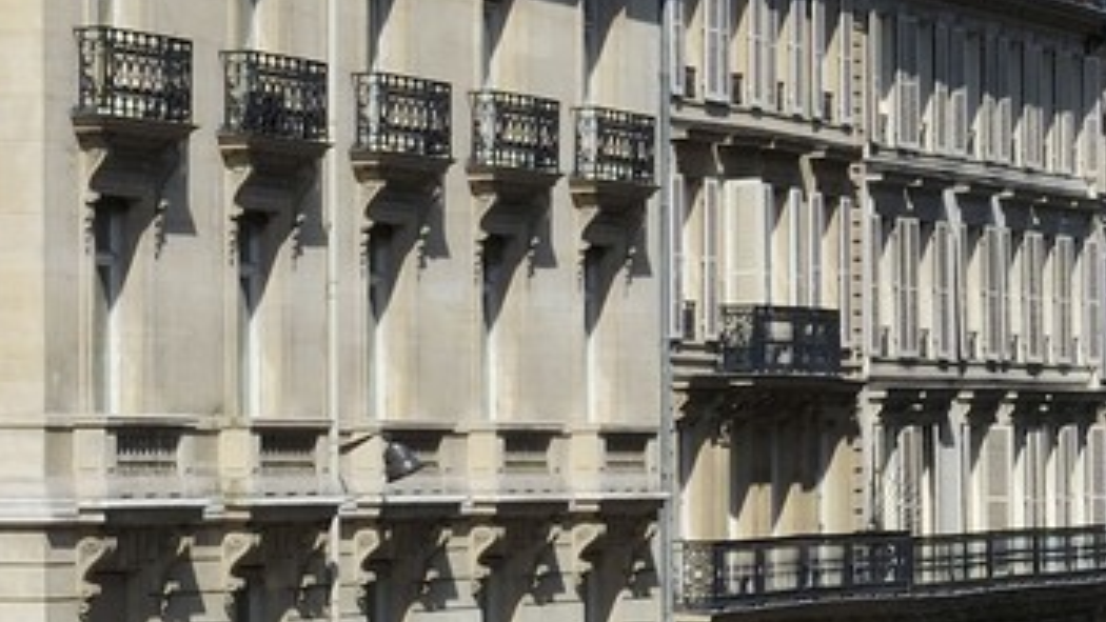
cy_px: 398
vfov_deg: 6.7
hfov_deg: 10.5
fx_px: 5338
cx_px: -1349
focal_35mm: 182
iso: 200
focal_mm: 38
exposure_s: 1/200
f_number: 14
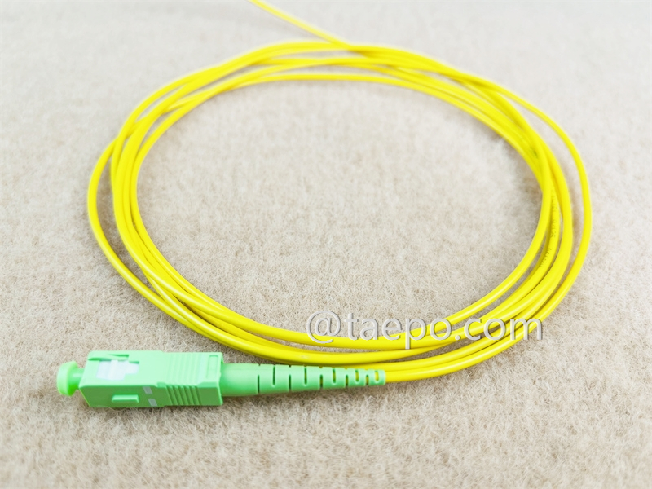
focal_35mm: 26
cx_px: 326
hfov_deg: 67.3
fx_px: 490
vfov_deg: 53.1
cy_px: 244
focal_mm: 5.1
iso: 32
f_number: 1.6
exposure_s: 1/123
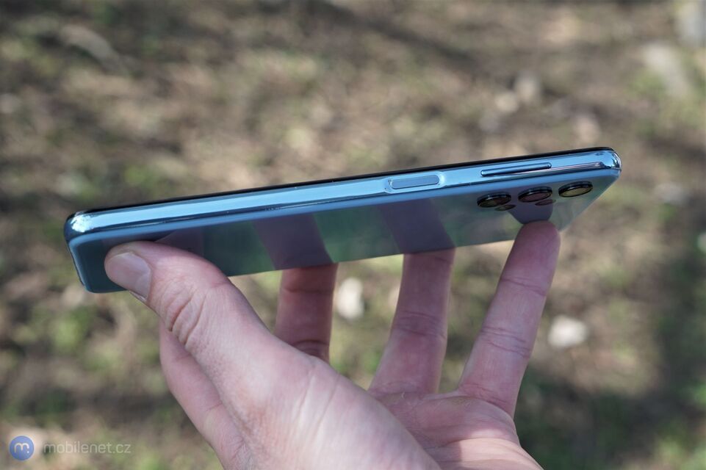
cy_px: 235
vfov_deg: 26.5
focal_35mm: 51
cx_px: 353
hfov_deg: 38.9
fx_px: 1000
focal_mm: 51
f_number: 7.1
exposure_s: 1/320
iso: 500
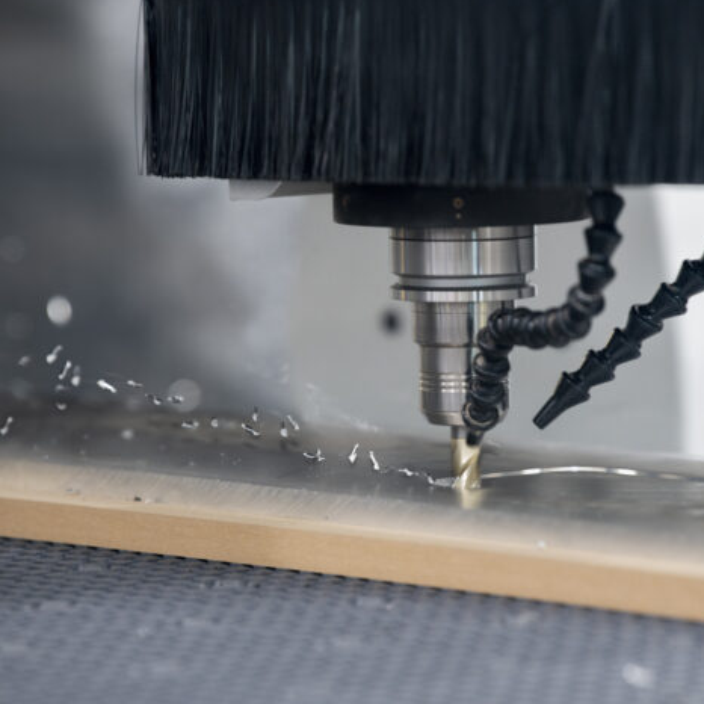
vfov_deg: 6.3
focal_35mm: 280
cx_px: 399
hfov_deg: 6.3
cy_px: 344
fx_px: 6443
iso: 400
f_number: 4
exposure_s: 1/60
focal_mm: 200
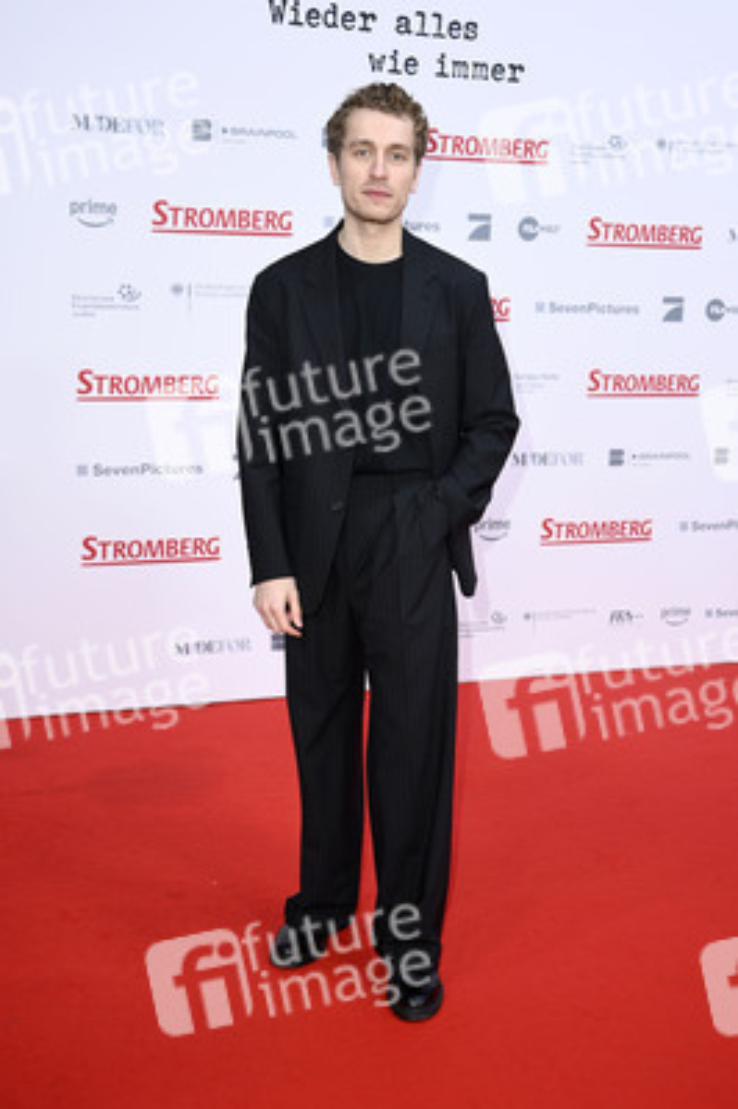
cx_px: 369
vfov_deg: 48.5
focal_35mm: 40
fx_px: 1232
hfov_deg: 33.3
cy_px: 554
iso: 500
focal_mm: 40
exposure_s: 1/250
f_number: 4.5
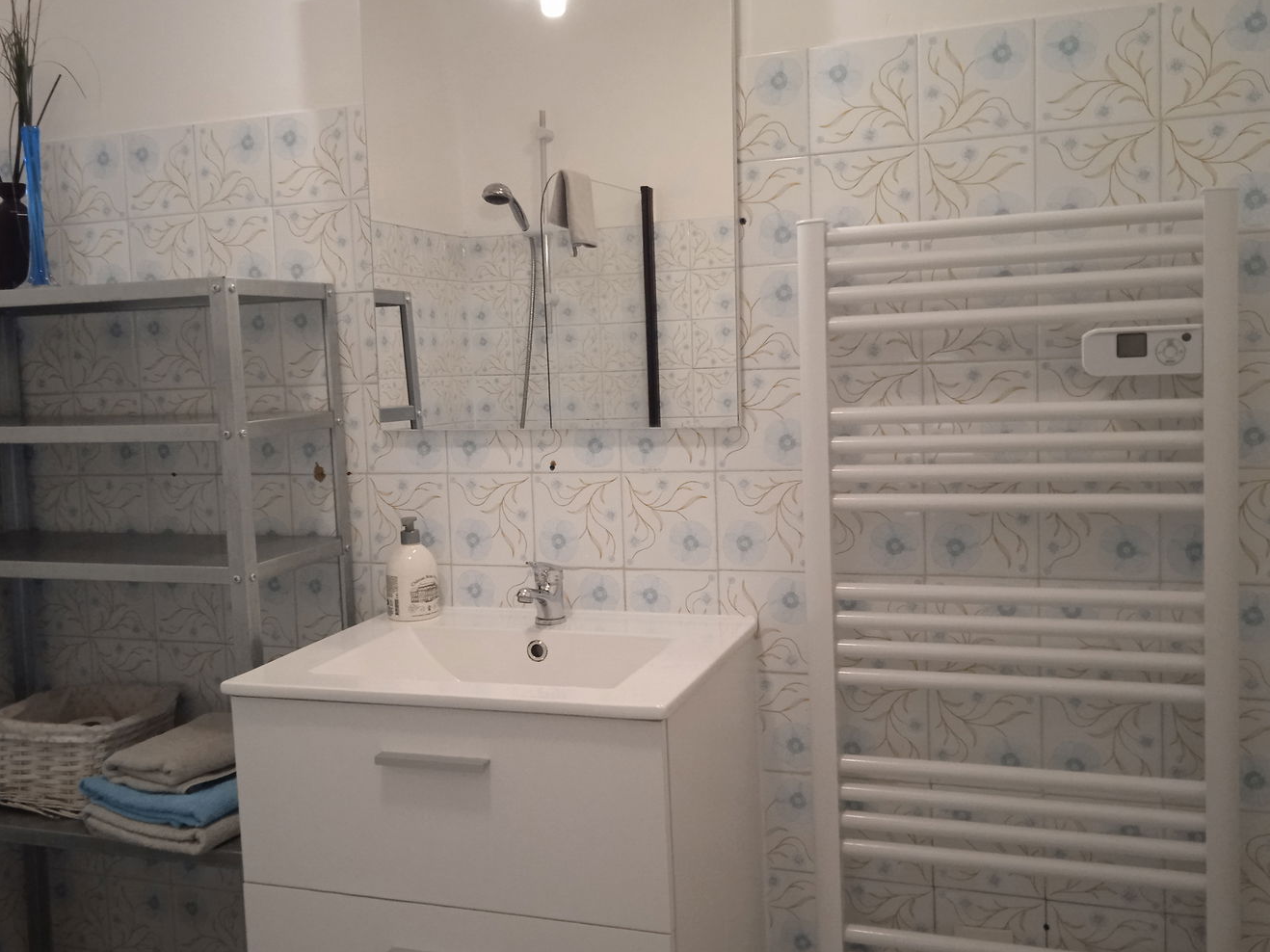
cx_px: 584
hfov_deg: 53.9
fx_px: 1247
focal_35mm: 34
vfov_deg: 41.8
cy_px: 452
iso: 826
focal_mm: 3.43
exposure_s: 1/25
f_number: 2.2
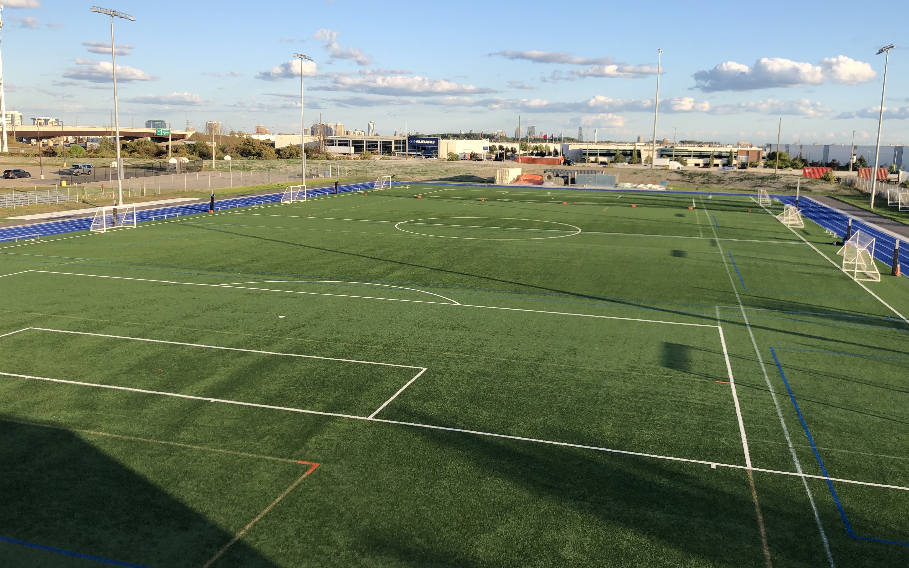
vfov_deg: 41.8
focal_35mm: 30
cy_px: 263
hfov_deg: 62.9
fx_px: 743
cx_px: 457
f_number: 1.8
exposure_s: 1/934
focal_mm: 4
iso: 20
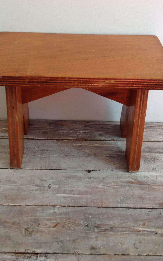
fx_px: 362
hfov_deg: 25.3
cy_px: 130
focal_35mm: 51
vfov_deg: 39.6
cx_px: 66
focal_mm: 4.28
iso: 64
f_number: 2.4
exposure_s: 1/24
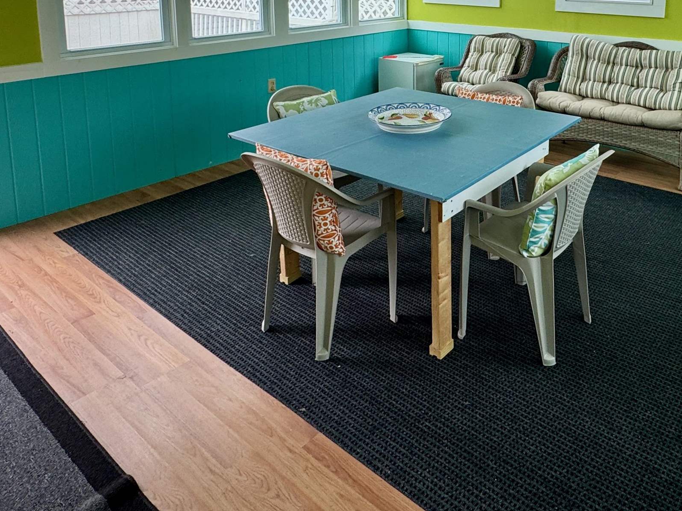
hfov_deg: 63.9
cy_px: 48
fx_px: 532
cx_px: 445
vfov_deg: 46.2
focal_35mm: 27
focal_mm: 2.22
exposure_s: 1/99
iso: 64
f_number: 2.2
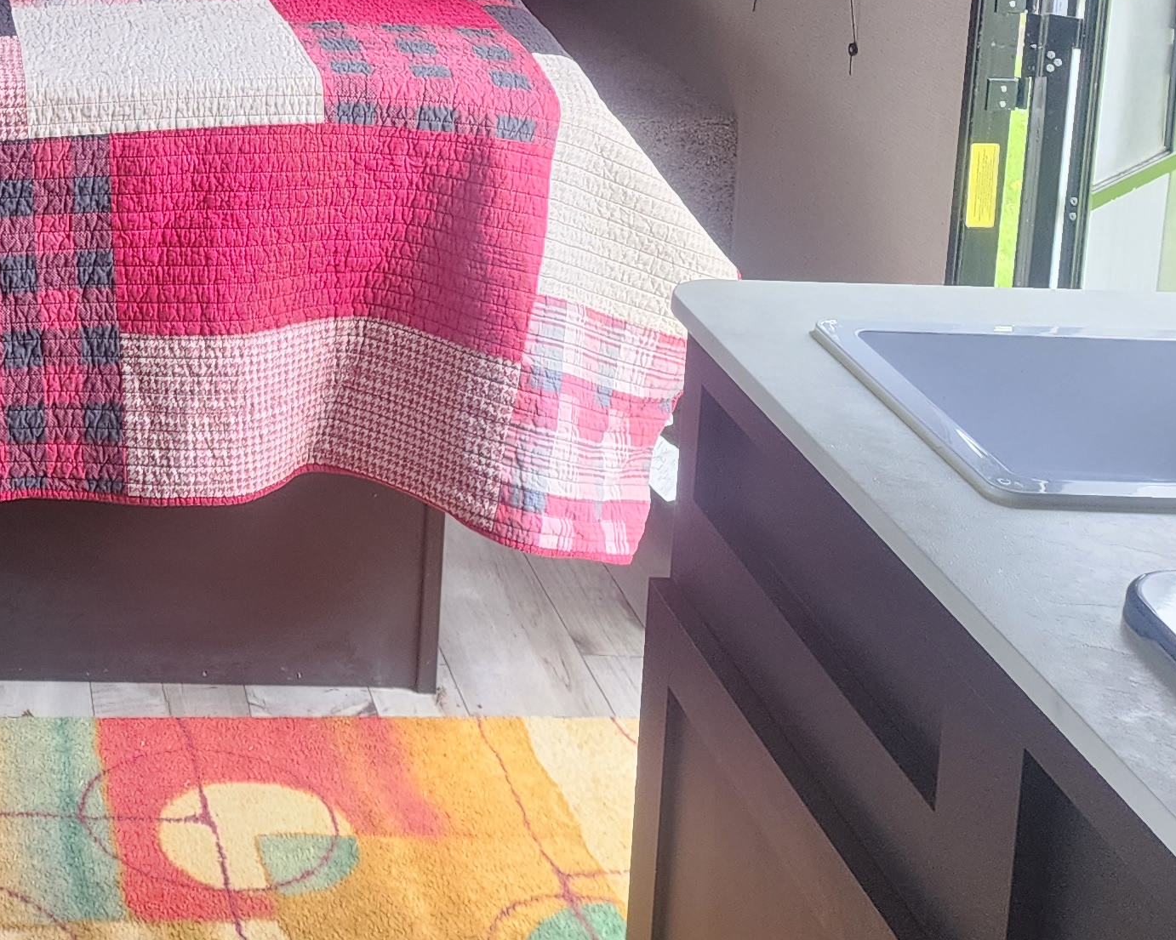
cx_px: -109
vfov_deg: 22.0
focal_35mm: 65
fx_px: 2262
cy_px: -138
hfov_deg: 26.8
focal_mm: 6.4
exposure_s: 1/120
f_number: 1.8
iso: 160
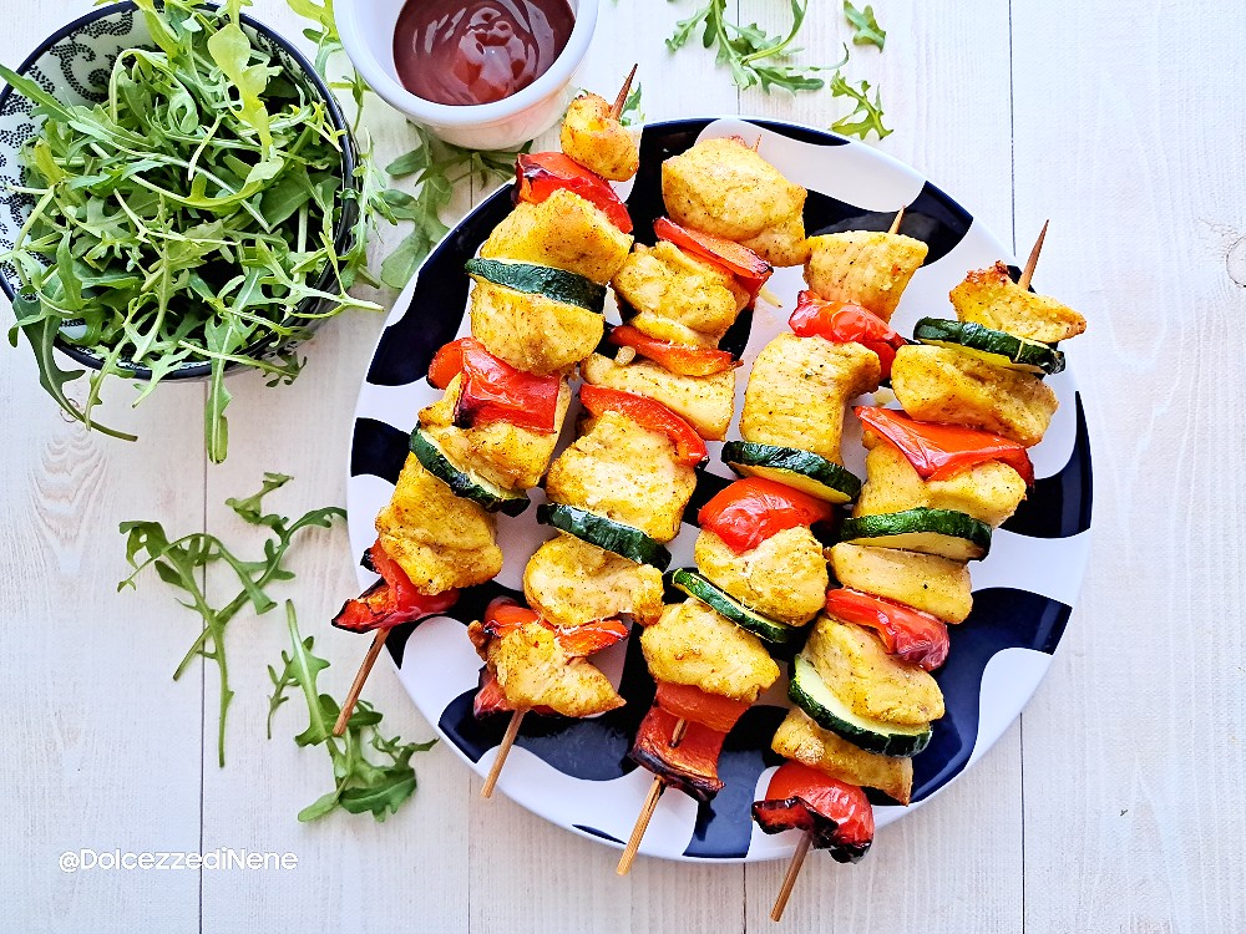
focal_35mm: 24
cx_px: 623
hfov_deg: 71.6
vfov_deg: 56.8
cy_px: 467
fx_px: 864
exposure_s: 1/25
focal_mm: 5.23
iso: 400
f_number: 1.8
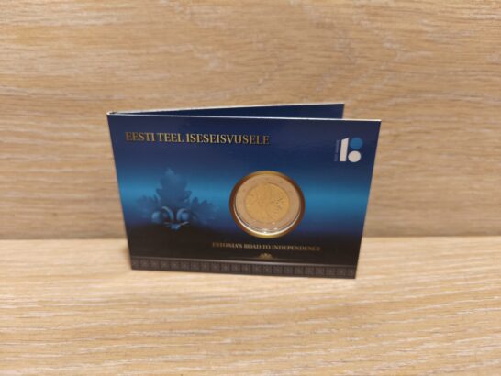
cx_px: 250
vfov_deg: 58.9
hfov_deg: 73.9
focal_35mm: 23
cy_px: 188
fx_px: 333
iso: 250
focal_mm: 5.35
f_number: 1.7
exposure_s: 1/100
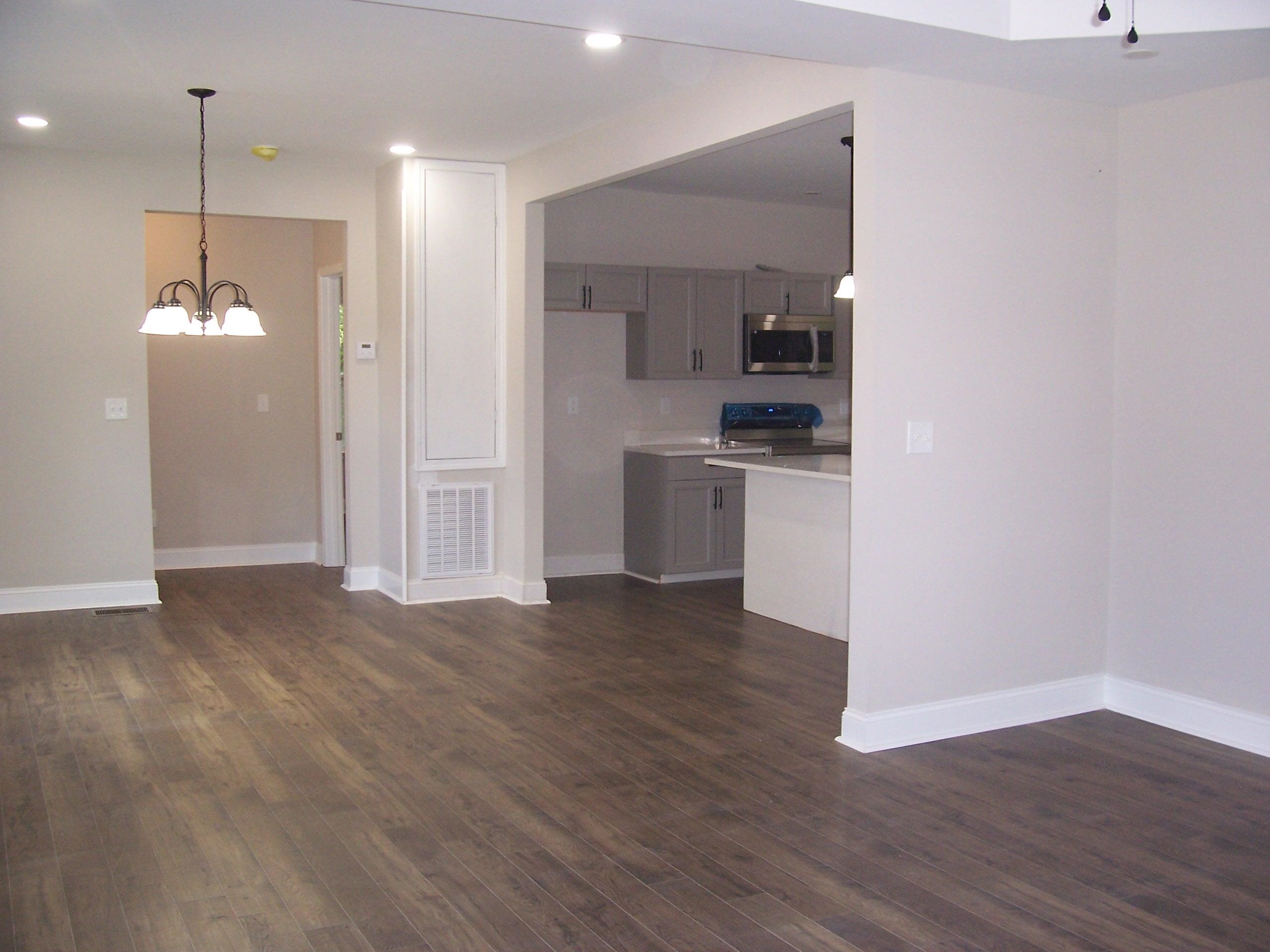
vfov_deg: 41.8
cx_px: 635
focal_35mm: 34
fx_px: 1247
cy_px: 476
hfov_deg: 54.0
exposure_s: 1/60
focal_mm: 5.6
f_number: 2.7
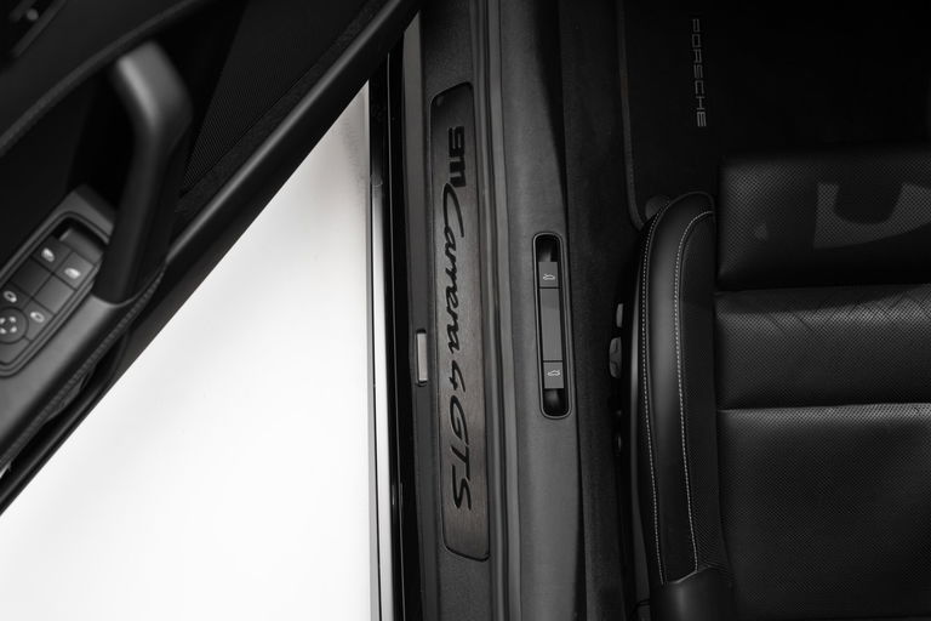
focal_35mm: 35
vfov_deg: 37.9
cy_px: 310
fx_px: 905
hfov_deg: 54.4
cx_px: 466
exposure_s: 1/60
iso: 4000
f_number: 4
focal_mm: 35
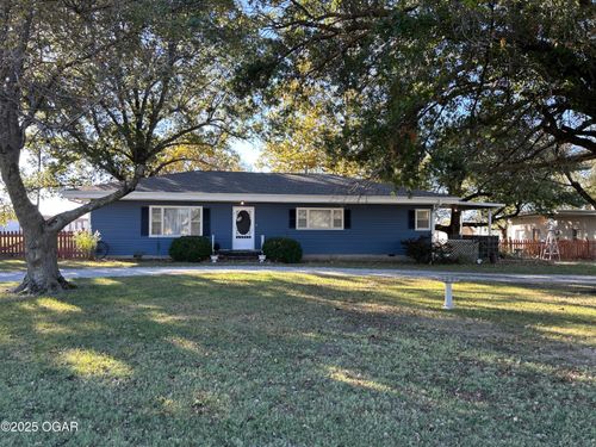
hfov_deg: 67.3
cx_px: 298
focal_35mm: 26
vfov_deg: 53.1
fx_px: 448
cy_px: 224
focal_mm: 5.7
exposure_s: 1/380
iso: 50
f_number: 1.5
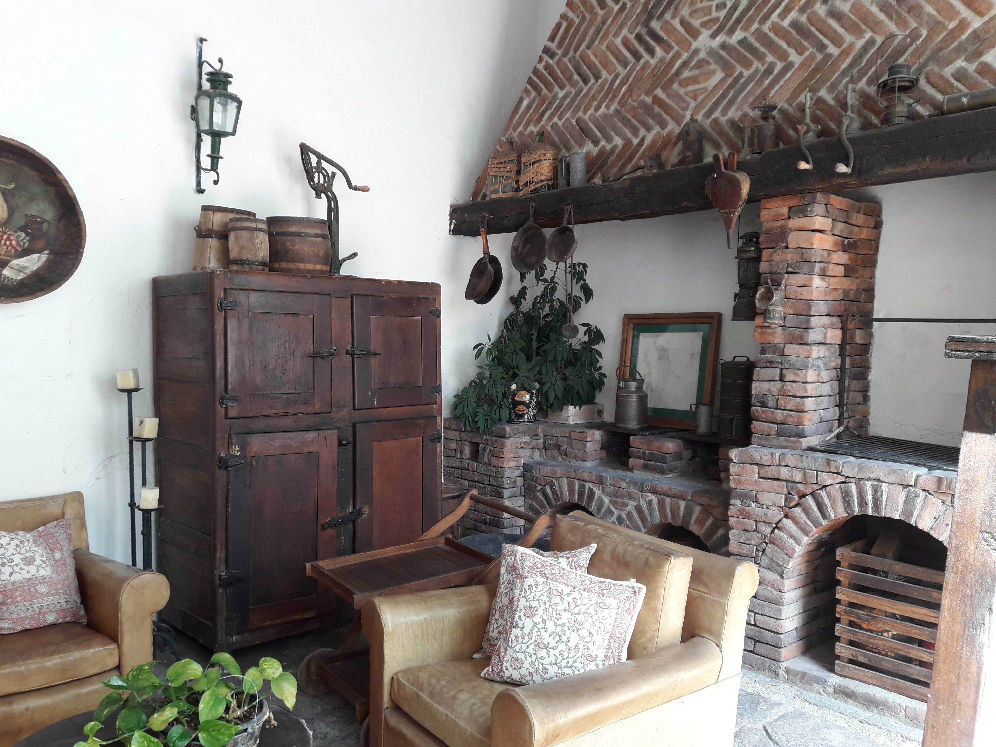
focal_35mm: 28
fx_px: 806
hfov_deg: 63.4
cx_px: 498
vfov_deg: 49.7
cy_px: 374
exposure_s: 1/60
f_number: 1.9
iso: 50
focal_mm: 3.7
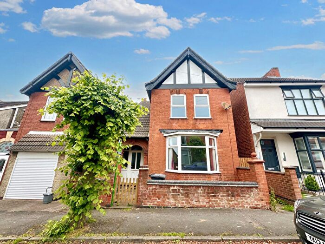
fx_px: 131
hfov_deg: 102.1
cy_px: 122
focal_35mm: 14
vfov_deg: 85.7
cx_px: 162
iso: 40
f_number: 2.2
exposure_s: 1/493
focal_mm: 2.2
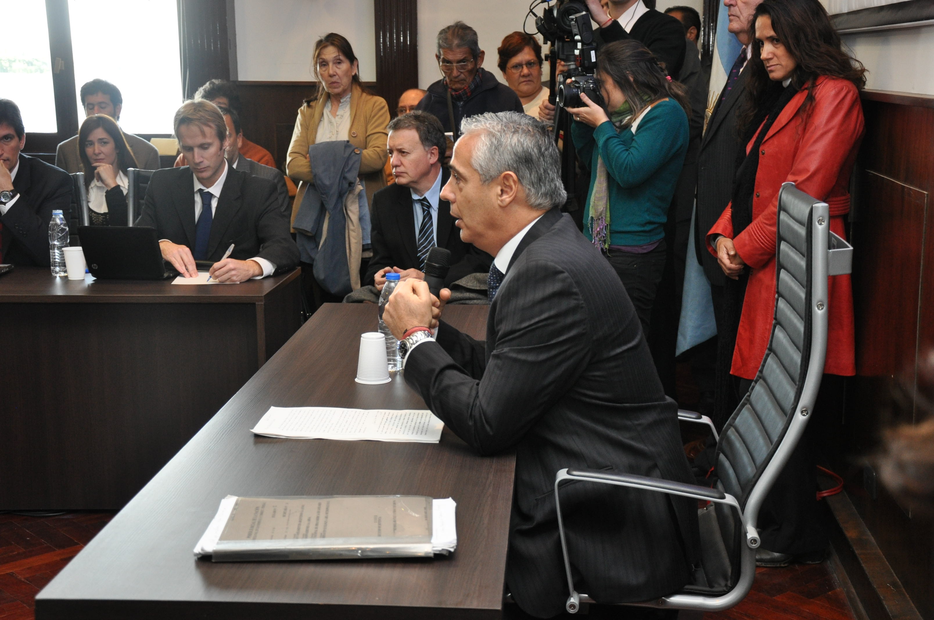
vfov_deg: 25.7
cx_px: 467
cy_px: 310
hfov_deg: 37.9
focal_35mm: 52
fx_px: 1360
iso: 800
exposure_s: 1/60
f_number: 5.6
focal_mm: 35
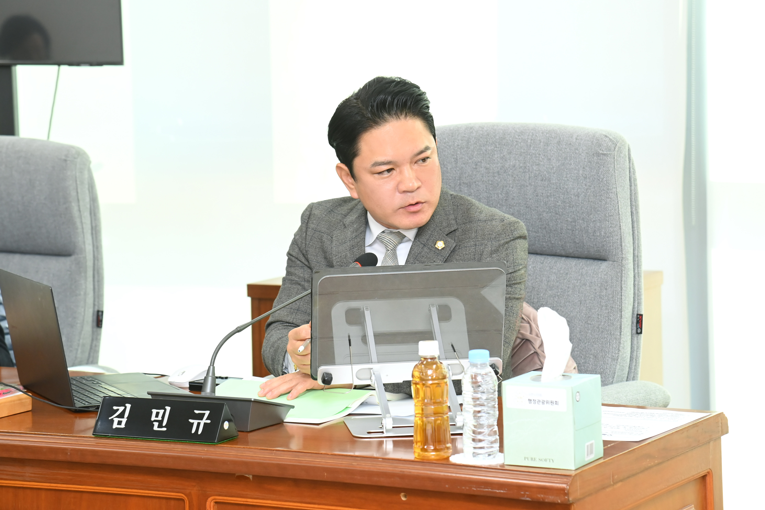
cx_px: 382
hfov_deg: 19.5
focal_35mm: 105
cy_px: 255
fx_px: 2231
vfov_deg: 13.0
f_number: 6.3
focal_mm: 105
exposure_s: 1/250
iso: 2500
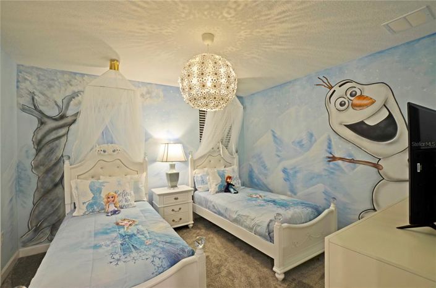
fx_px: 181
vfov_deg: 77.0
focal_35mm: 15
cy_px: 144
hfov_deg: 100.5
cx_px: 218
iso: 100
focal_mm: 10
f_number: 4.5
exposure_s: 1/10
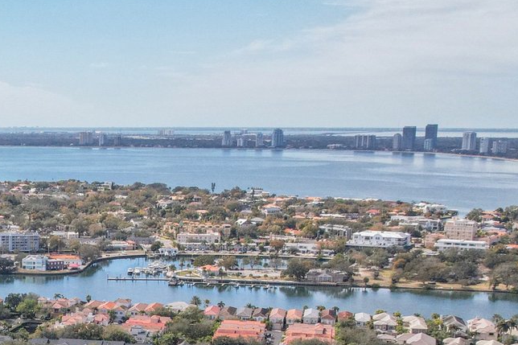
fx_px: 1007
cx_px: 18
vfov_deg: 18.6
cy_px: 398
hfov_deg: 27.4
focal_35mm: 70
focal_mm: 8.4
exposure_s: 1/2500
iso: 400
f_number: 2.8
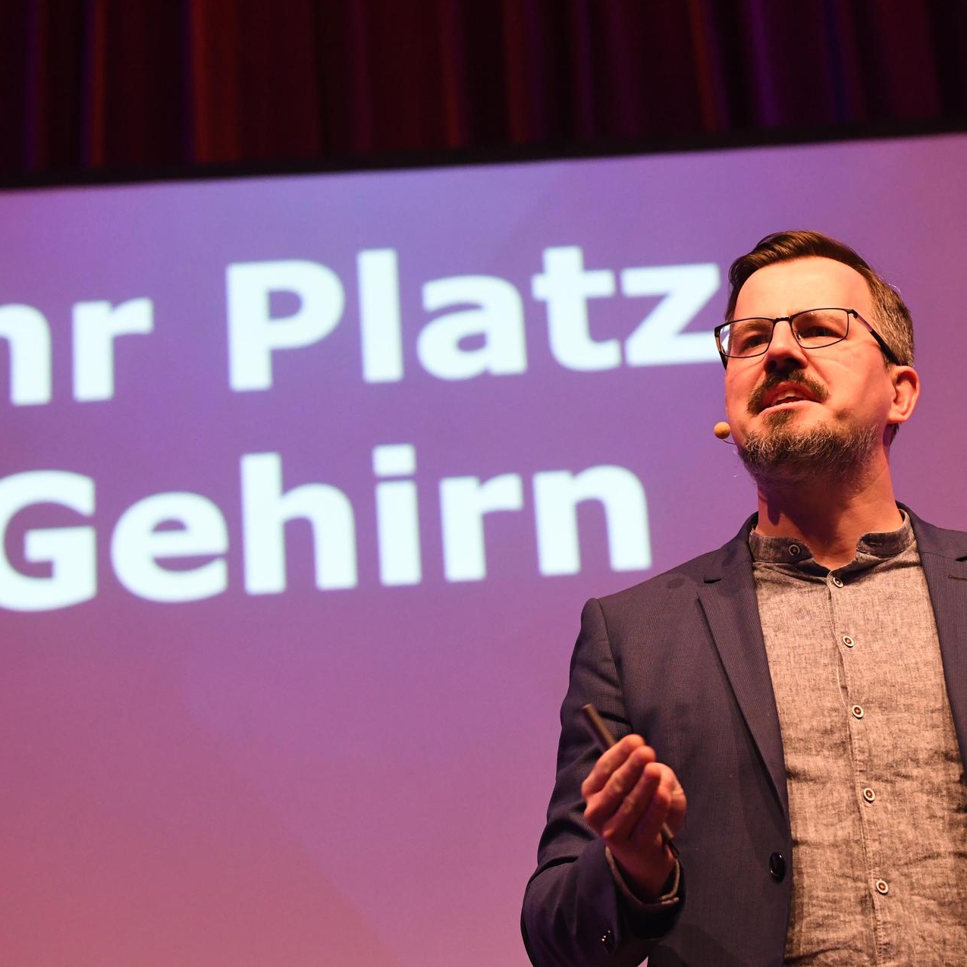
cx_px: 628
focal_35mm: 96
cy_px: 484
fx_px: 3034
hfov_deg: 18.1
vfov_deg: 18.1
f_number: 2.8
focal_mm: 50
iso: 2500
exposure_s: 1/320
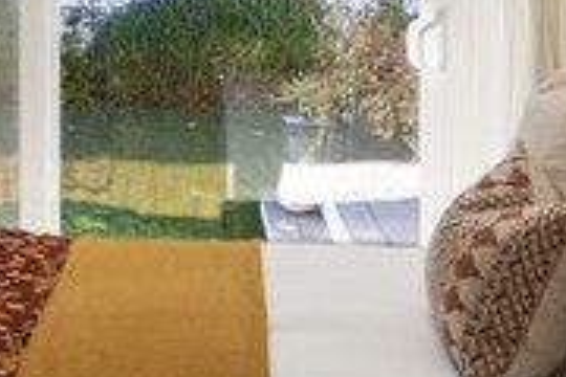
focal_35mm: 91
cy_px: -68
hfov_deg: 22.3
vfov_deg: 14.6
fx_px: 1431
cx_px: 179
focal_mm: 16
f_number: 9
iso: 100
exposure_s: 1/15
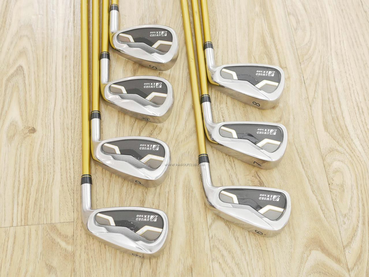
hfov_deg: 38.2
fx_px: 533
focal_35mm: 50
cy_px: 138
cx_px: 184
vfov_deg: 29.1
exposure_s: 1/40
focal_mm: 25
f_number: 4.5
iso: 1600
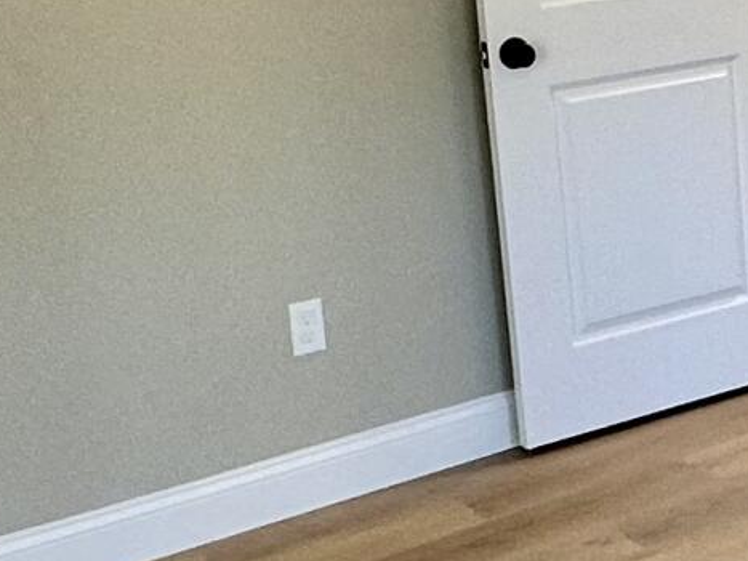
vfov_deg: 16.4
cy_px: 172
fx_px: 1944
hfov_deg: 19.6
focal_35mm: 90
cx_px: 1046
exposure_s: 1/120
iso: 125
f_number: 2.2
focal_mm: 2.22
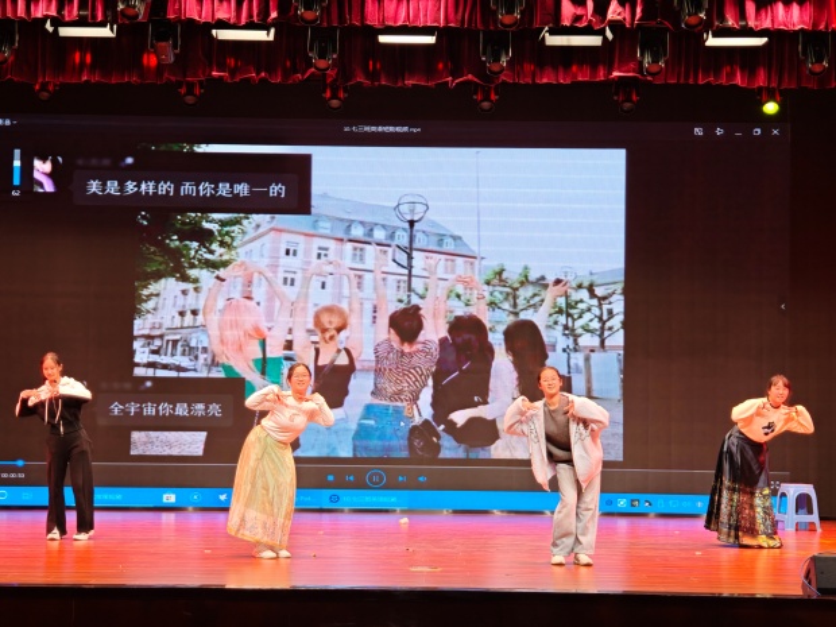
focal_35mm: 66
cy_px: 314
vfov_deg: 22.3
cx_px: 418
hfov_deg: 29.4
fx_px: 1594
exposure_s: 1/100
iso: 320
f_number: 2
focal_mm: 9
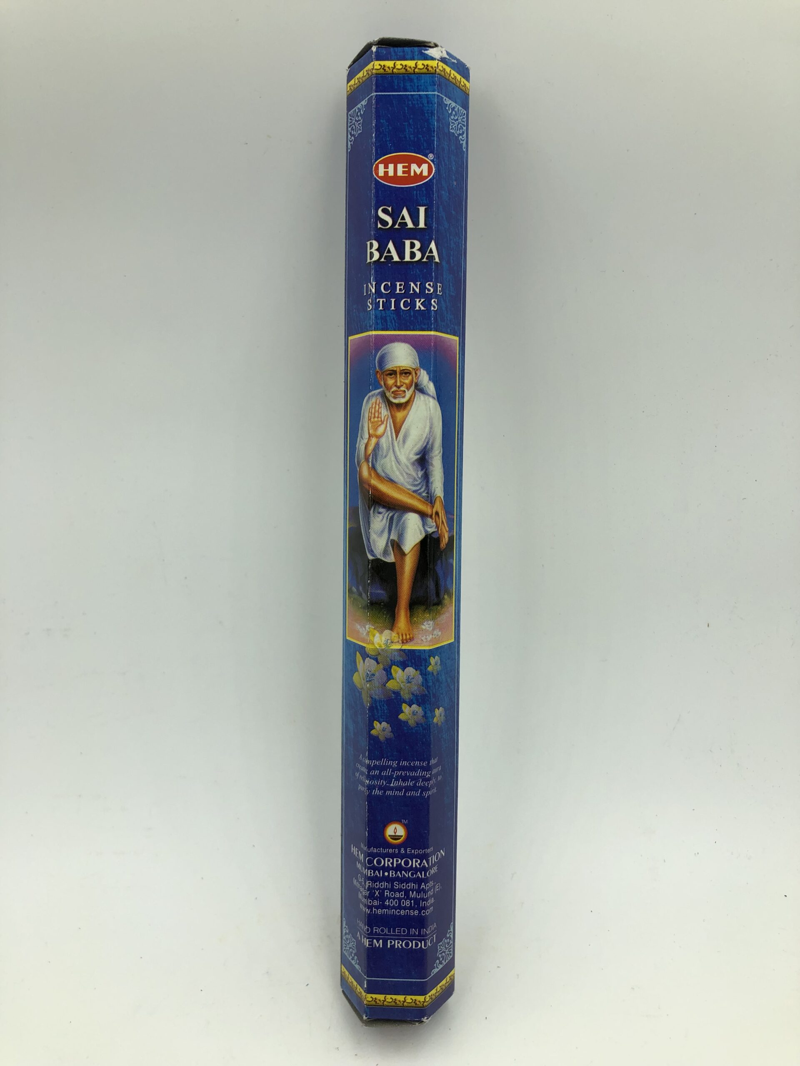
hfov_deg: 49.7
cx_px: 400
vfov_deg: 63.4
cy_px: 533
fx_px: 863
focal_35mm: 28
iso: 20
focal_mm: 4
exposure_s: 1/867
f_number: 1.8
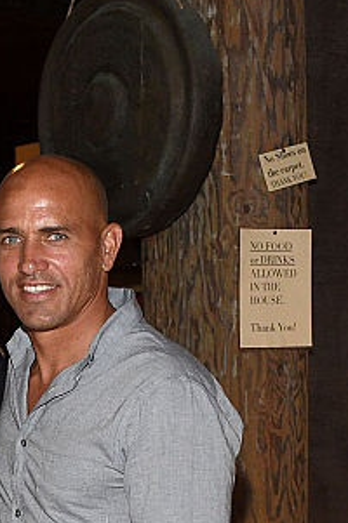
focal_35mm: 109
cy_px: 593
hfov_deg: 12.1
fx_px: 1584
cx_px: -146
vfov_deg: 18.0
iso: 2000
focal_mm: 32
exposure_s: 1/160
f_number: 4.5
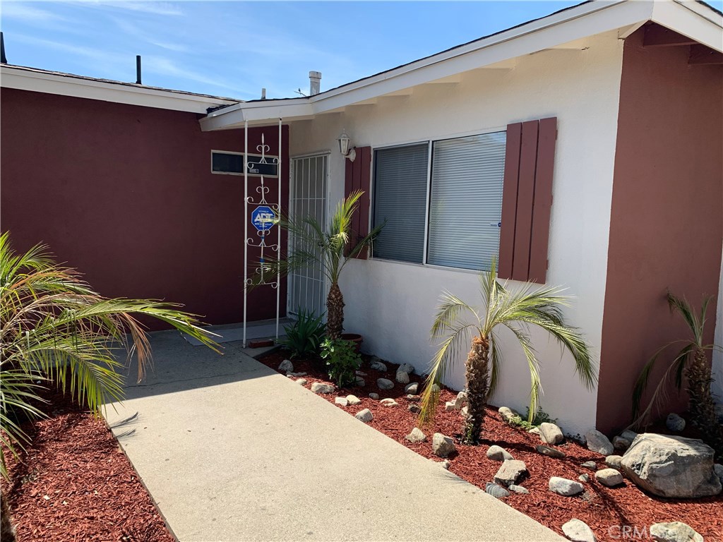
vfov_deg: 53.1
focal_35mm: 26
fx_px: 543
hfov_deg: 67.3
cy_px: 271
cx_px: 362
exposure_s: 1/1490
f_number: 1.8
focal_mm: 4.25
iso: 25
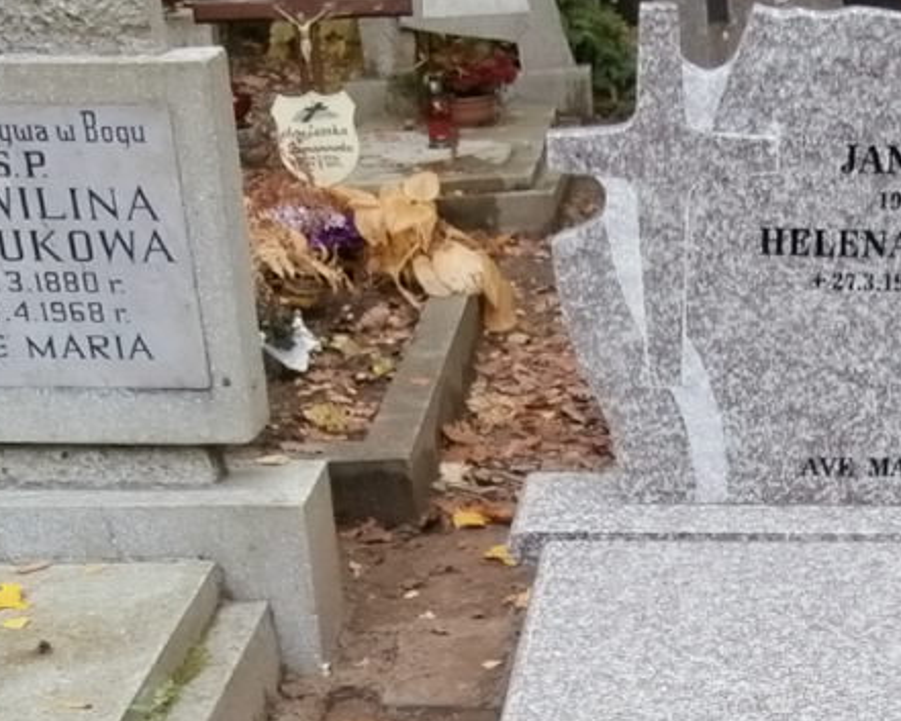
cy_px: 762
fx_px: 1814
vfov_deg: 21.5
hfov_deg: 27.2
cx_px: 756
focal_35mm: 68
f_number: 3
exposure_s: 1/100
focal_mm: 4.2
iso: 100
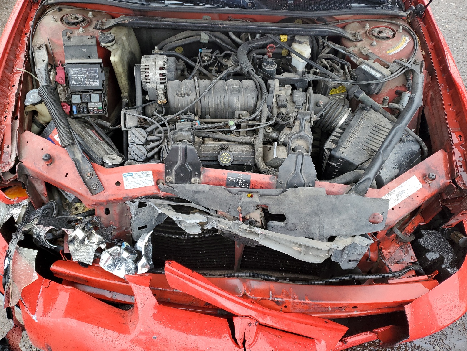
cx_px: 229
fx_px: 364
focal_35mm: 27
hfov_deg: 65.3
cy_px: 173
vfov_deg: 51.4
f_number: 1.5
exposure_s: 1/156
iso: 50
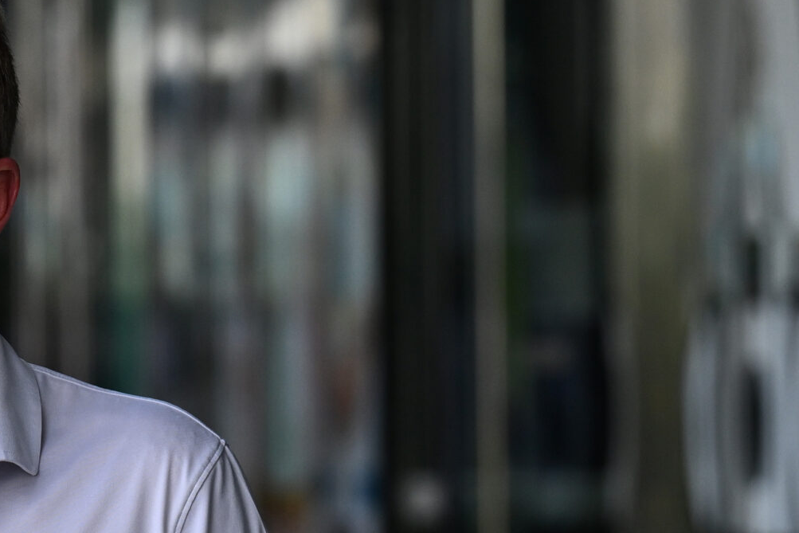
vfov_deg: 3.3
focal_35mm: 421
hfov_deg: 4.9
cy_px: 531
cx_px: -29
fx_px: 9345
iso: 400
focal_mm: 110
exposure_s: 1/1250
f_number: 4
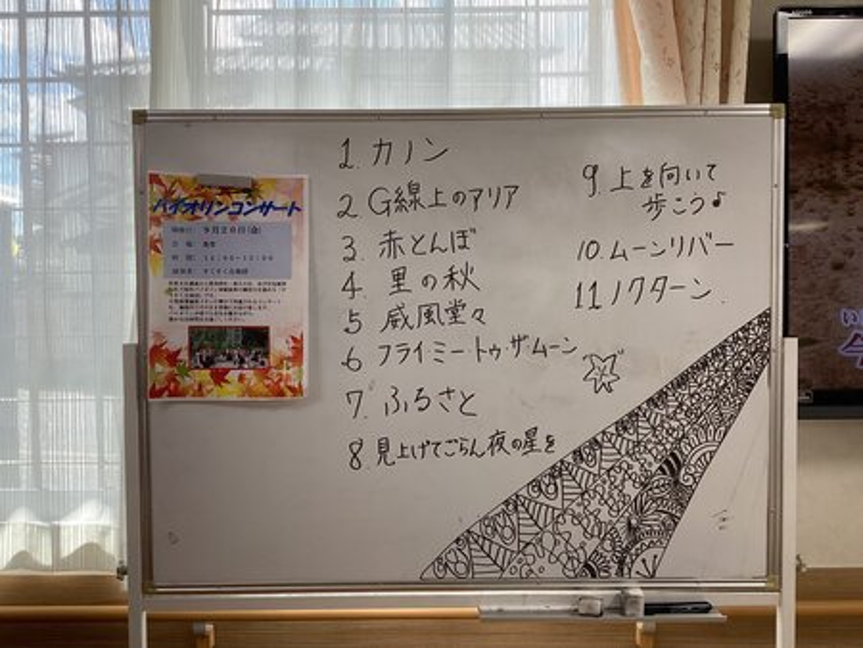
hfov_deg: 58.3
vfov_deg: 45.5
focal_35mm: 31
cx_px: 432
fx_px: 773
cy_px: 324
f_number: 2.4
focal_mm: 3.3
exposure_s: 1/120
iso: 64
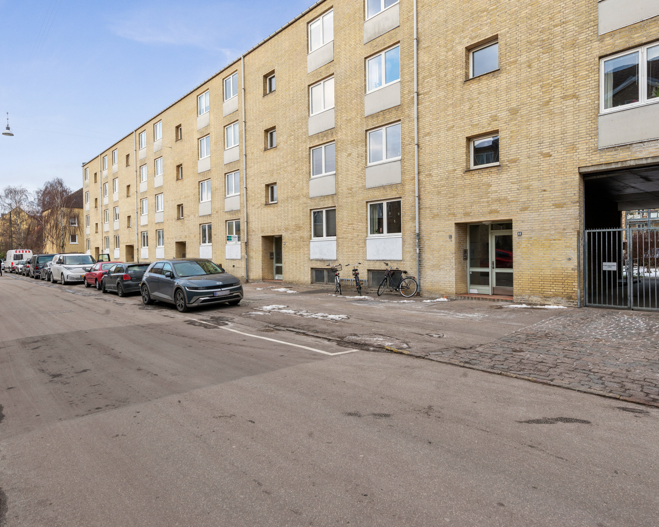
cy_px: 260
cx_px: 355
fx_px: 410
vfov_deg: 65.5
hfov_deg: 77.5
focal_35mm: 21
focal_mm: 18
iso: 200
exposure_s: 1/60
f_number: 10
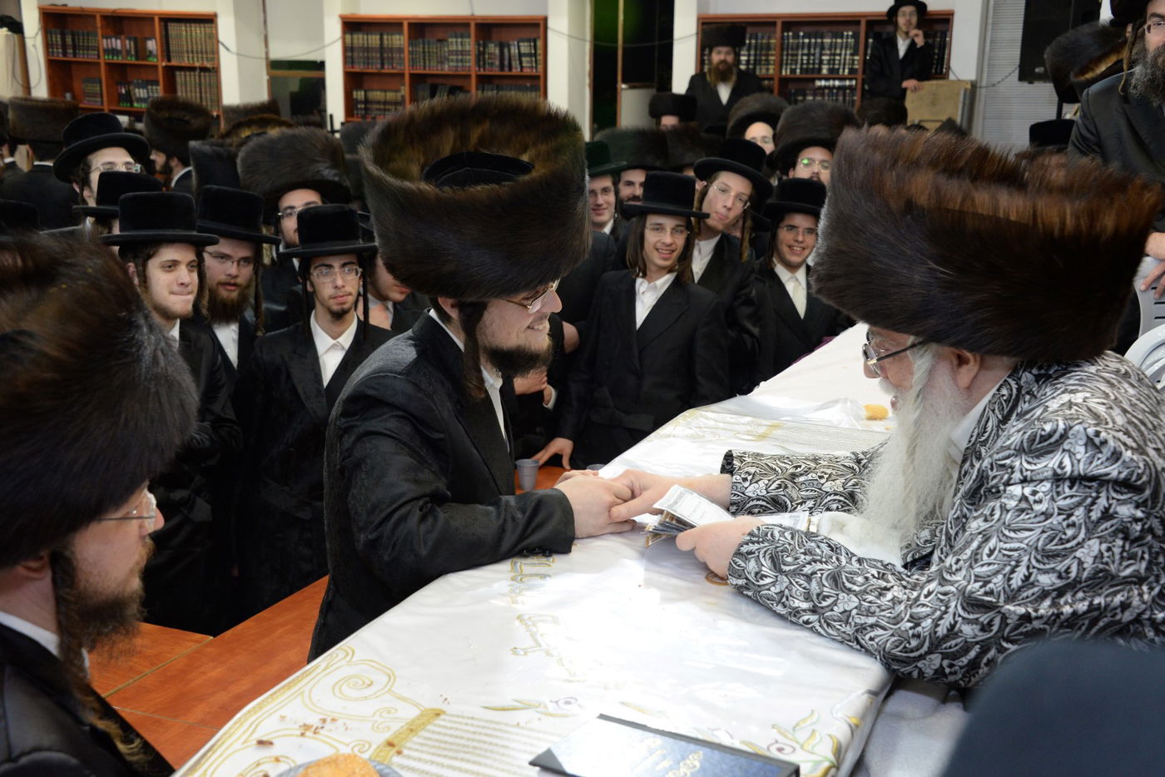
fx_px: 1456
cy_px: 388
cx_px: 582
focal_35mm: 45
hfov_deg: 43.6
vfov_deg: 29.9
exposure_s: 1/60
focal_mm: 45
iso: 2000
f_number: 6.3
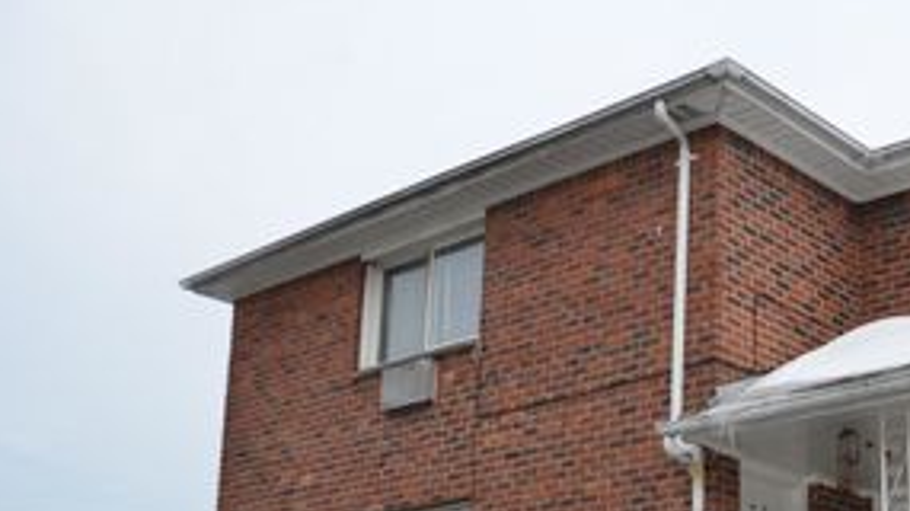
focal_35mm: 55
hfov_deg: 36.6
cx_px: 722
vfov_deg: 21.3
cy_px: 465
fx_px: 1327
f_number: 3.5
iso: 200
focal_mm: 20
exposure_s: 1/250
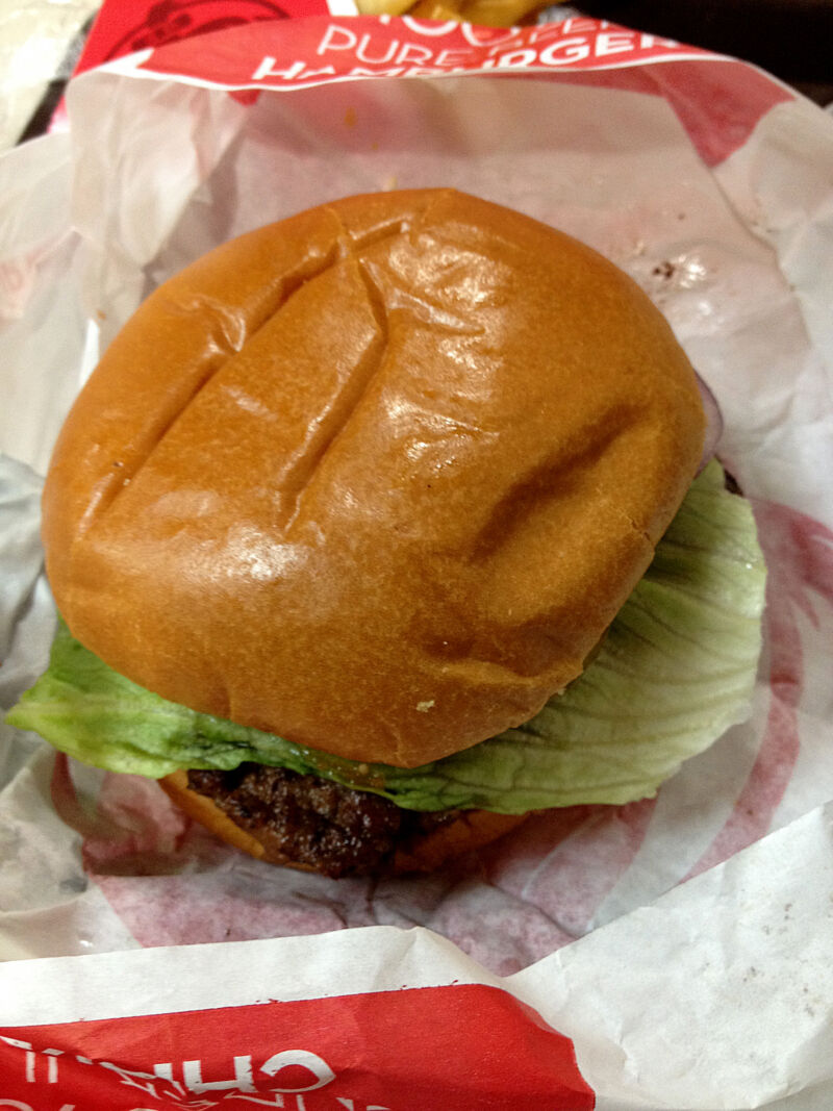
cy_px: 556
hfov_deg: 40.7
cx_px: 416
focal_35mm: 35
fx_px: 1123
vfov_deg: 52.6
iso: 125
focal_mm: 4.28
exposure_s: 1/20
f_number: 2.4
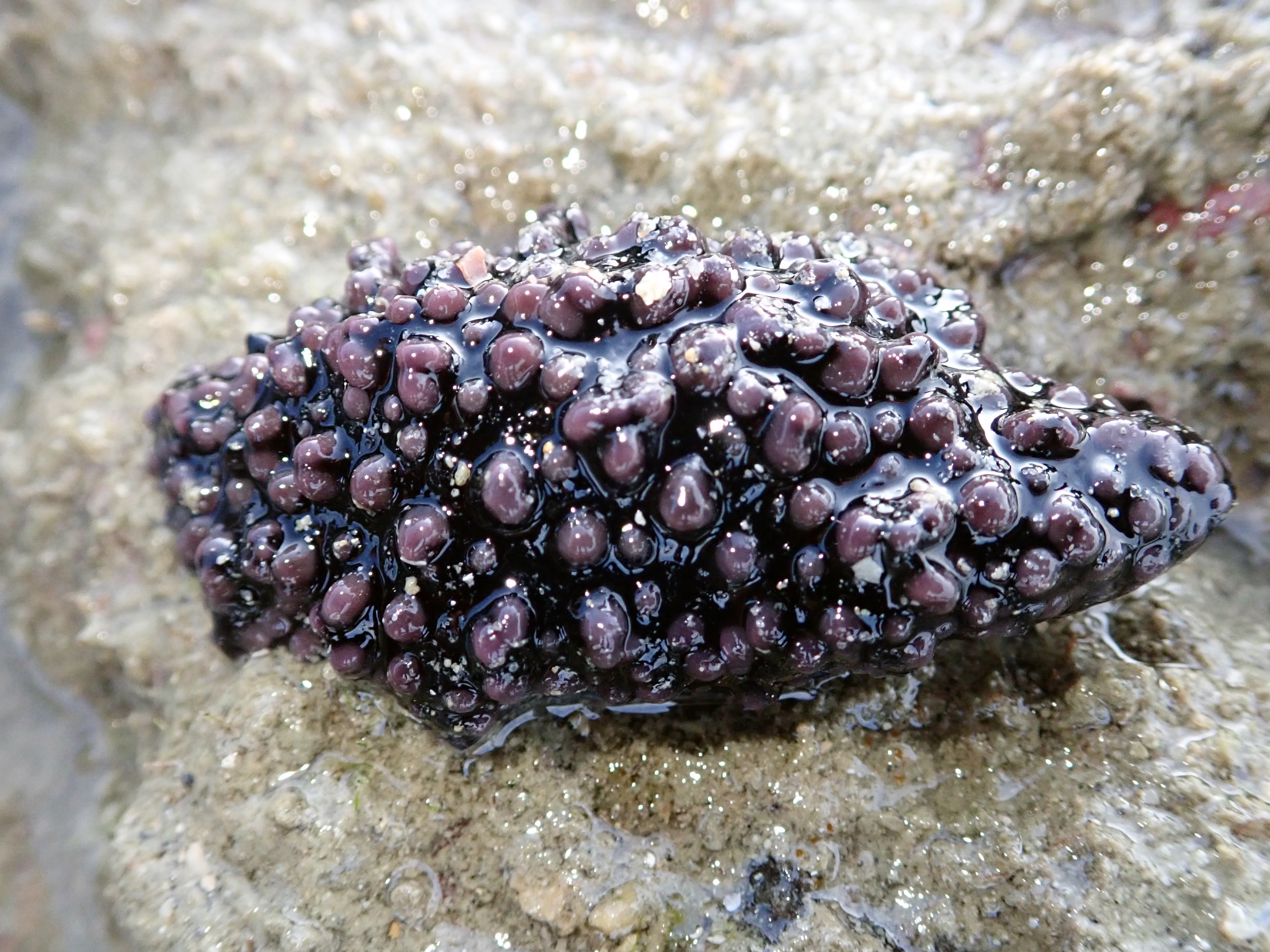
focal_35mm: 30
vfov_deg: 46.8
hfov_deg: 60.0
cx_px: 635
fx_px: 1101
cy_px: 476
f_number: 3.2
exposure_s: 1/125
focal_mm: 5.5
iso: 640
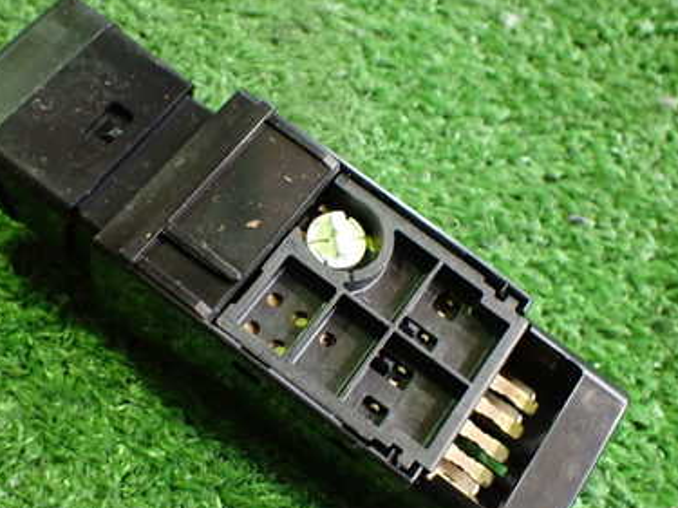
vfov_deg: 30.2
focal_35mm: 48
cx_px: 271
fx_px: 940
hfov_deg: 39.5
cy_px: 291
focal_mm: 5.4
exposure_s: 1/50
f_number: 2.3
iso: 800
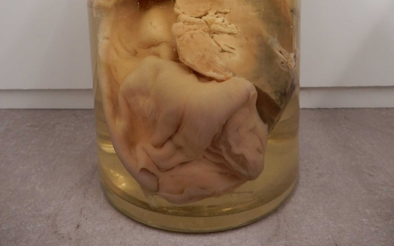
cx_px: 197
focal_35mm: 34
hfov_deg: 56.7
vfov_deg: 33.8
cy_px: -3
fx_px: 365
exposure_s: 1/30
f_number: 3.4
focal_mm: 4.3
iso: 160
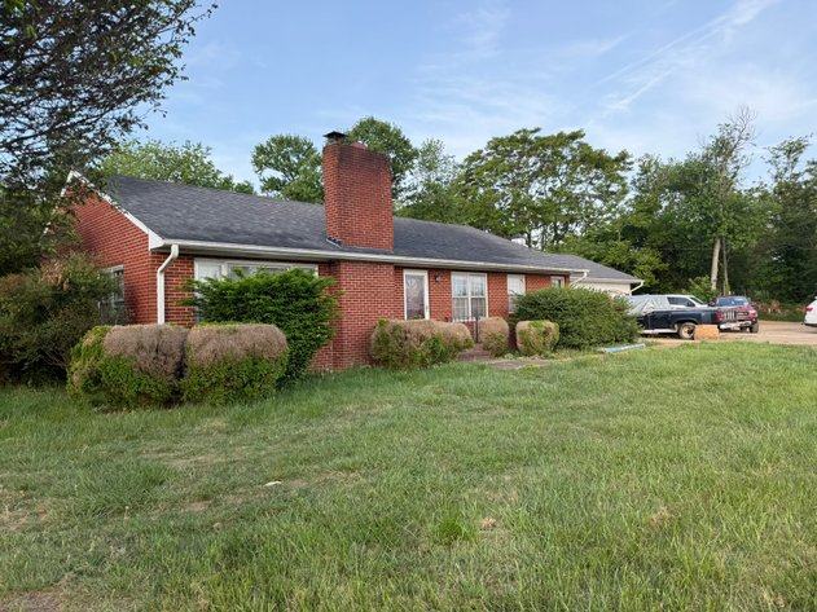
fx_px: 566
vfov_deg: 56.8
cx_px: 408
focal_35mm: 24
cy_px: 306
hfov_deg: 71.6
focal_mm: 6.76
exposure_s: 1/735
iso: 80
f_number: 1.78
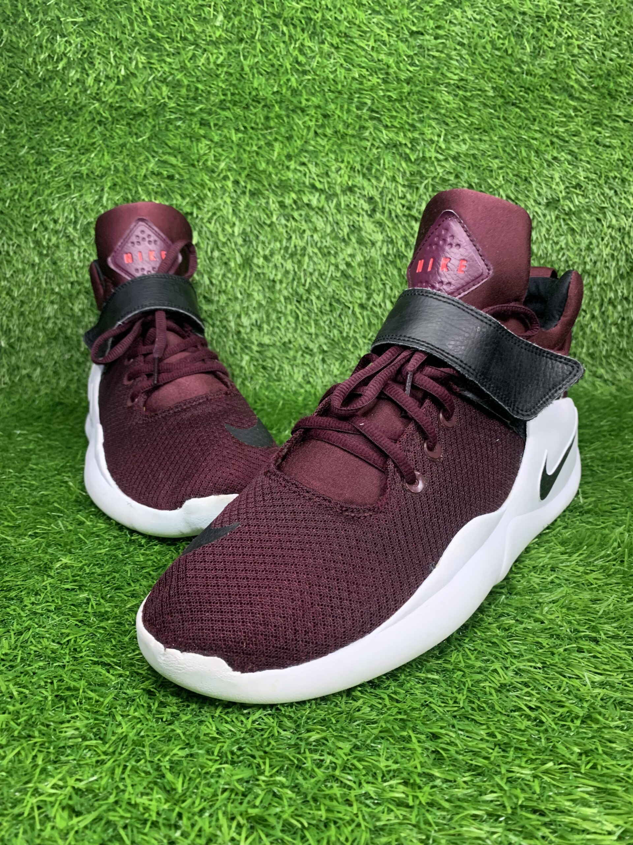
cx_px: 316
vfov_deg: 67.3
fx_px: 634
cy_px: 422
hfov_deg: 53.1
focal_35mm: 26
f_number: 1.8
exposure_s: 1/40
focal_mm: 4.25
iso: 400
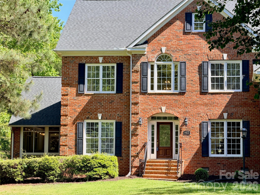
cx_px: 130
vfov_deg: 14.8
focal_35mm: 100
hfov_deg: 19.6
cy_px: 98
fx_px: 751
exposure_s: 1/326
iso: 50
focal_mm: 16.89
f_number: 2.8
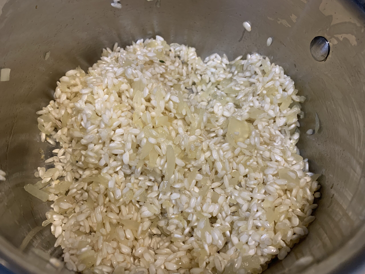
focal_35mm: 26
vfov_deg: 53.1
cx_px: 182
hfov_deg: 67.3
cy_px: 137
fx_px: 274
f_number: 1.8
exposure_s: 1/50
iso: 160
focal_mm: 4.25
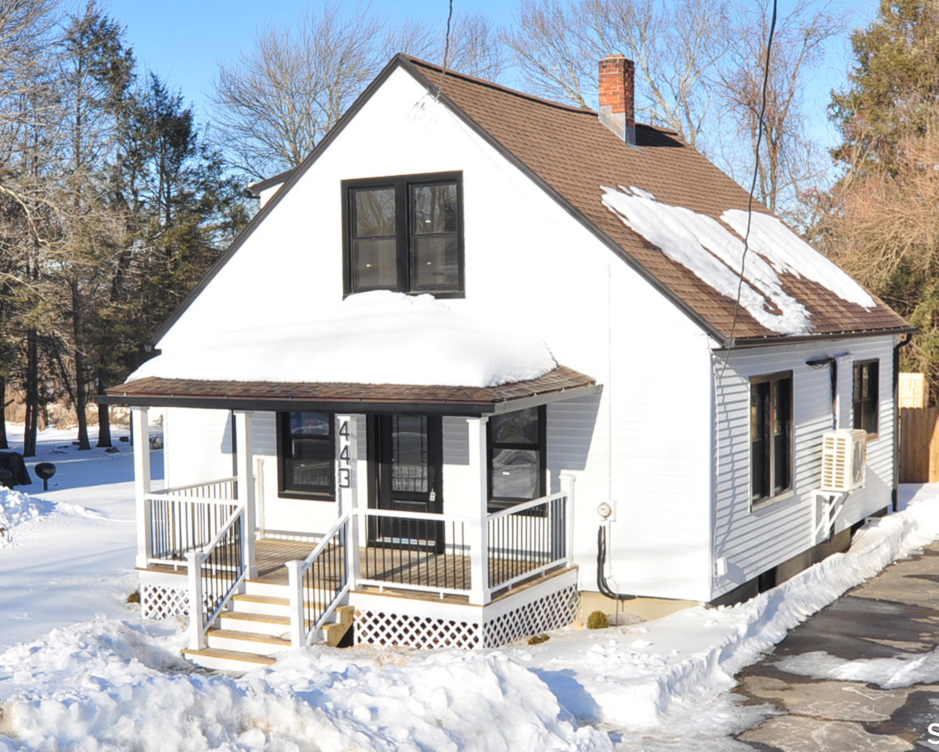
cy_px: 376
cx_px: 529
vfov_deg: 43.4
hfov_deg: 52.7
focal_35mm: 34
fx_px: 945
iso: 200
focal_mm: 20
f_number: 8
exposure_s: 1/320
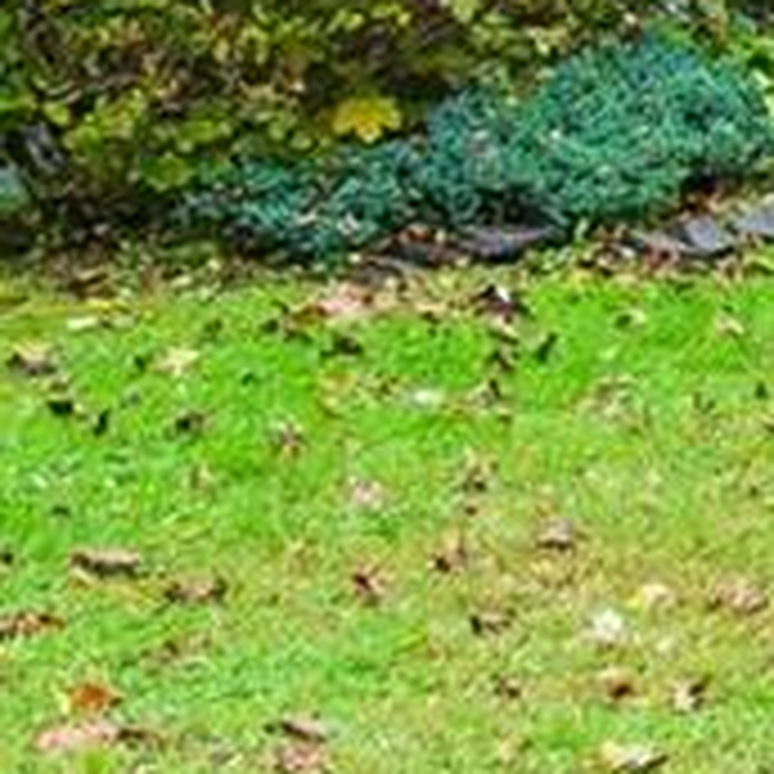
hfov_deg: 9.8
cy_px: -11
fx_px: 3845
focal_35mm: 152
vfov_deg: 11.4
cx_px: 2012
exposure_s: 1/100
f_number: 5
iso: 100
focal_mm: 10
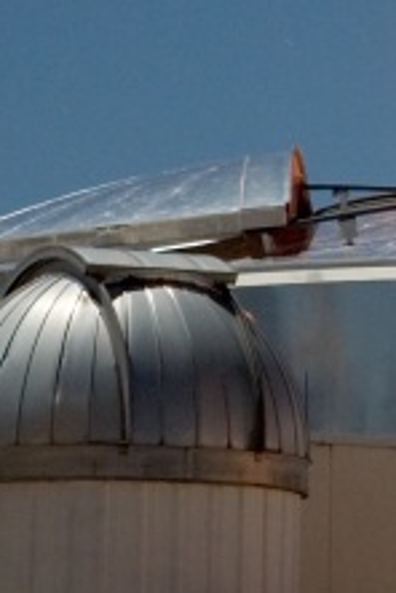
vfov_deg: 6.7
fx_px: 5032
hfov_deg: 4.5
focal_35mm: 305
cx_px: 557
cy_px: -291
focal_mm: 50
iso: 320
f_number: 4.5
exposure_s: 30
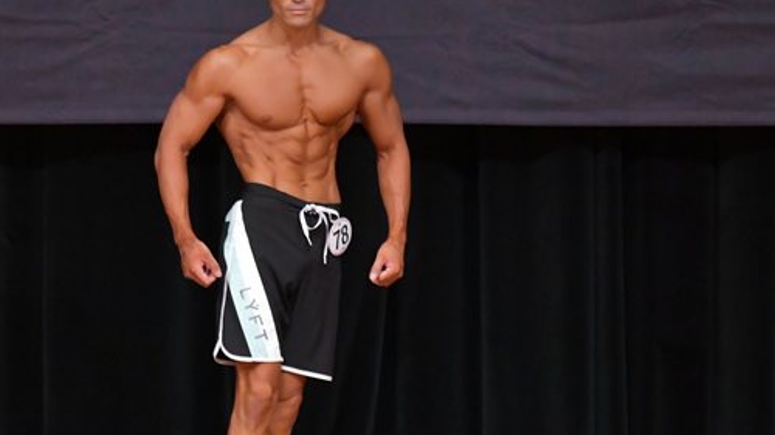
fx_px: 10499
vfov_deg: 2.4
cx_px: 255
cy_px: 243
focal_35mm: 511
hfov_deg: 4.2
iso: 5000
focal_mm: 210
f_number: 5.6
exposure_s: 1/400
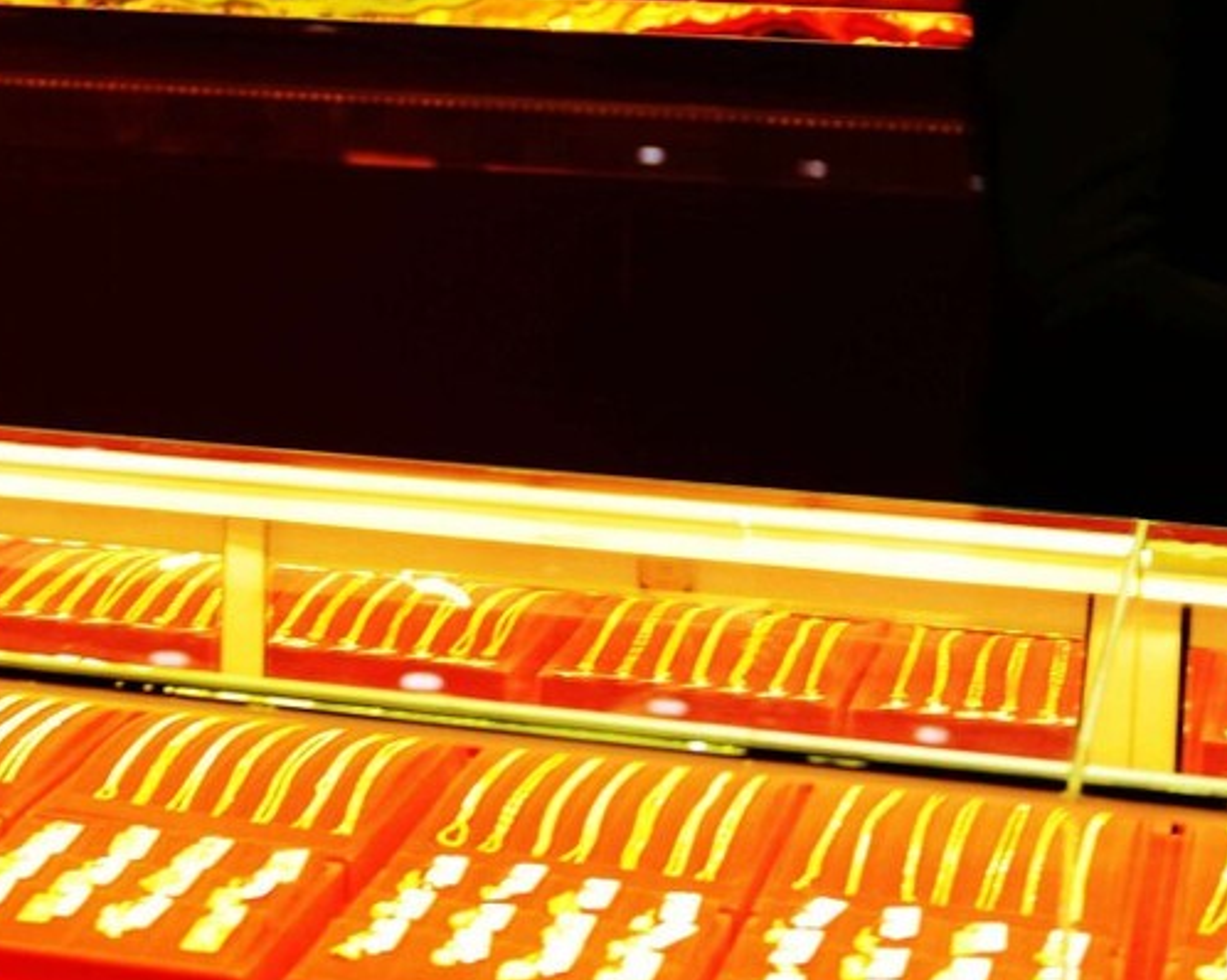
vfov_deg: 16.0
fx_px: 3449
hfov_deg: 20.0
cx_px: 259
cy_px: 97
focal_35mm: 95
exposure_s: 1/50
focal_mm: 42
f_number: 2.8
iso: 720
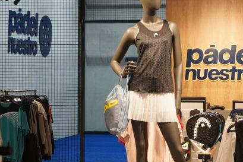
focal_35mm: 115
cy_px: 89
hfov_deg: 17.8
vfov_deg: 11.9
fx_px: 775
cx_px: 131
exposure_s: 1/100
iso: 1000
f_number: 5.6
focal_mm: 45
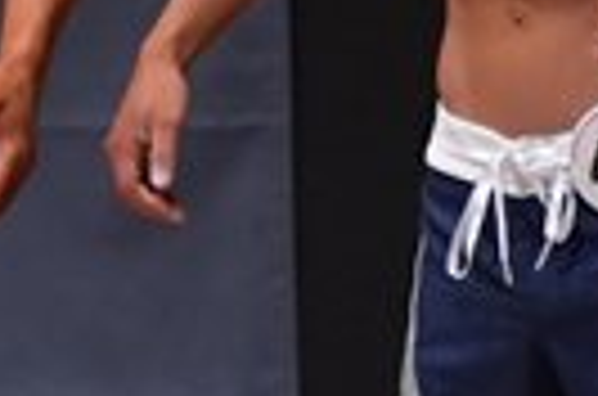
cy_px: 207
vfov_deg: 0.8
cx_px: -182
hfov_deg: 1.2
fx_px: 27558
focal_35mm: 1663
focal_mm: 190
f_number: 5.6
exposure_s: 1/400
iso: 6400
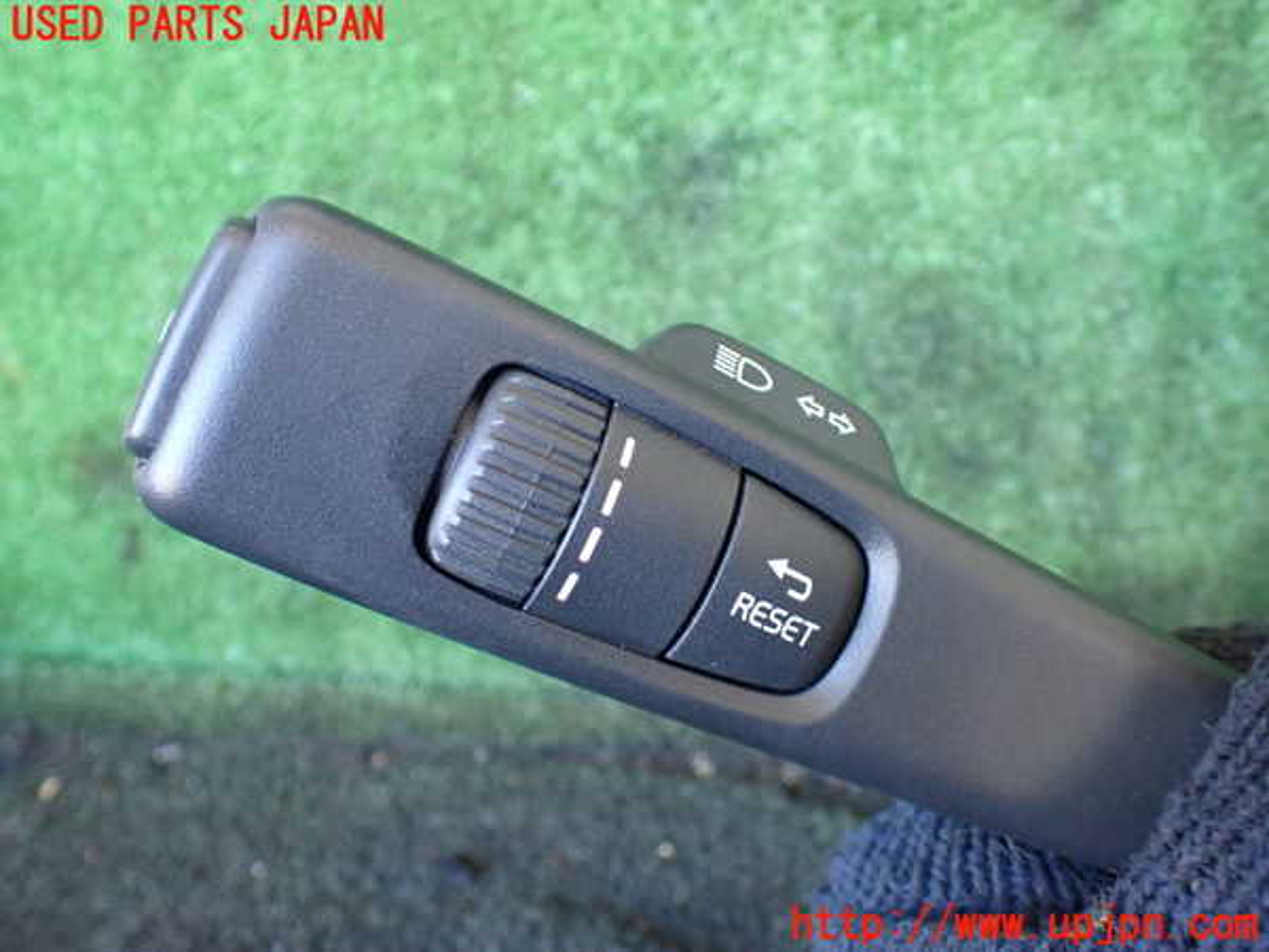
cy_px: 476
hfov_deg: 60.0
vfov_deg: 46.8
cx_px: 634
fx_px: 1100
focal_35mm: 30
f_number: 2.3
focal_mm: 5.4
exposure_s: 1/80
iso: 800
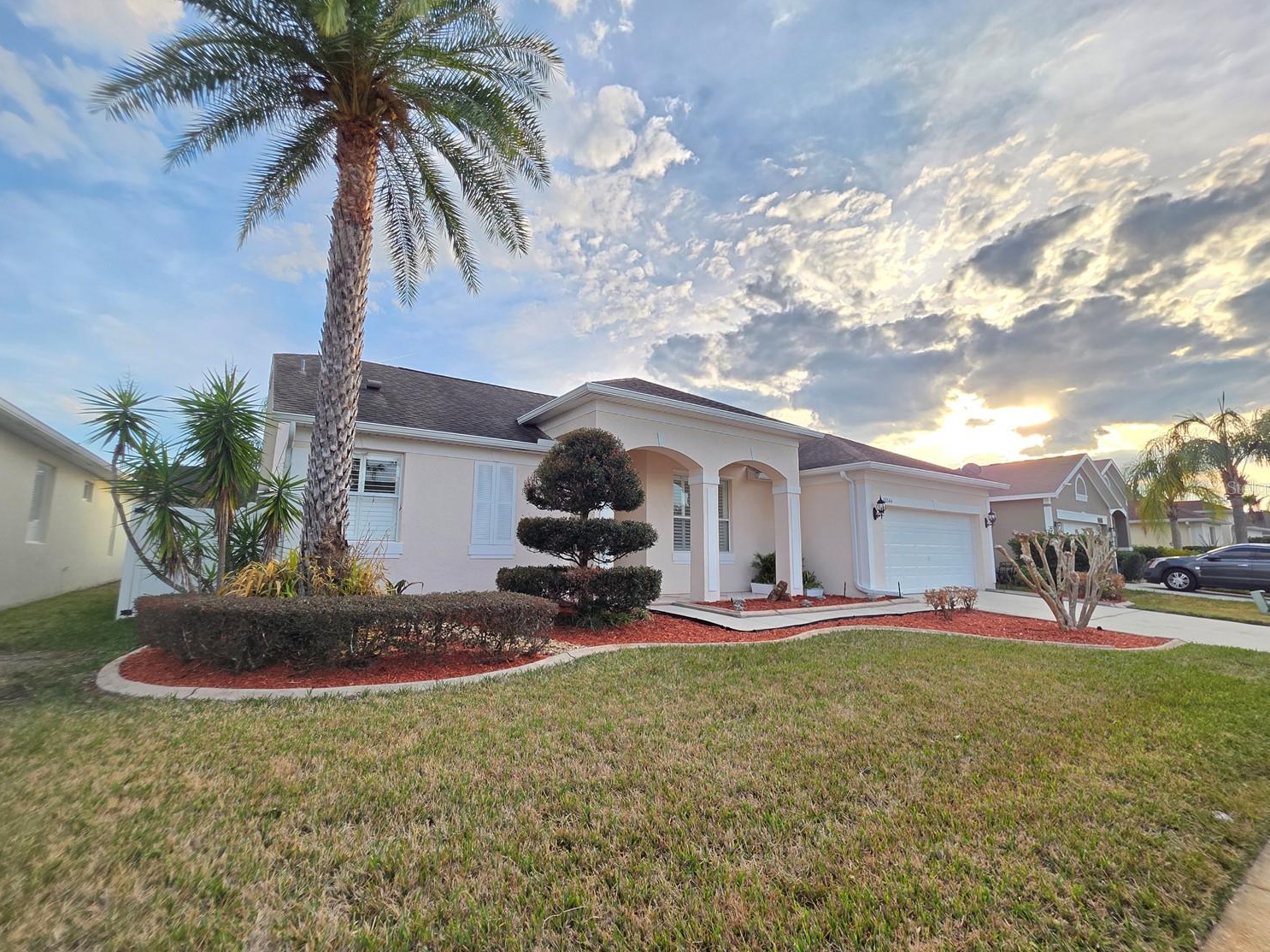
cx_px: 624
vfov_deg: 85.6
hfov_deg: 102.1
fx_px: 514
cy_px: 487
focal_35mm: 14
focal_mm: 2.2
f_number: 1.9
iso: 40
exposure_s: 1/362
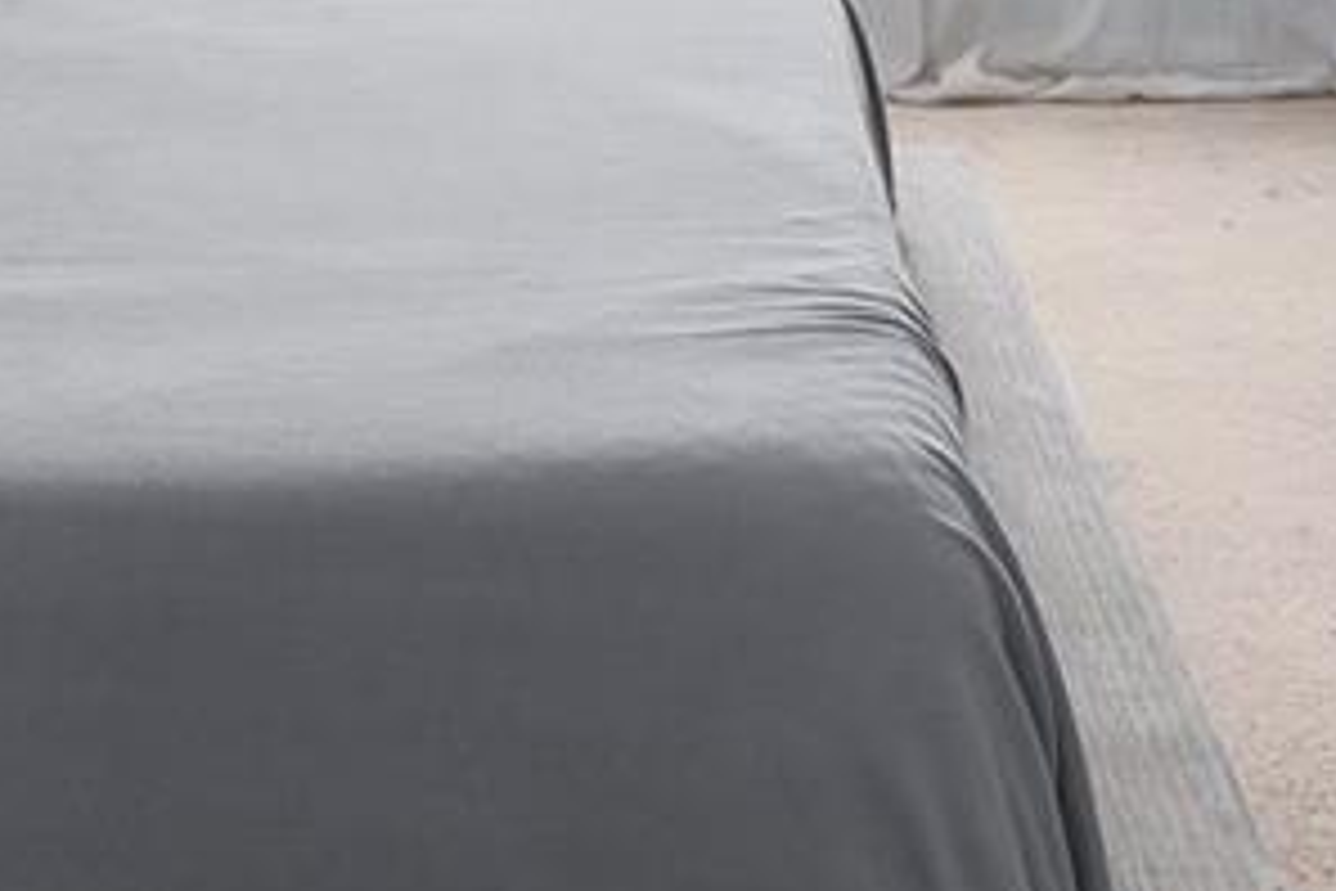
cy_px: -603
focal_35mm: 97
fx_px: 3599
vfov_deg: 13.0
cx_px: 531
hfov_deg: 21.0
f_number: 7.1
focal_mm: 12
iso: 400
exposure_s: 1/60
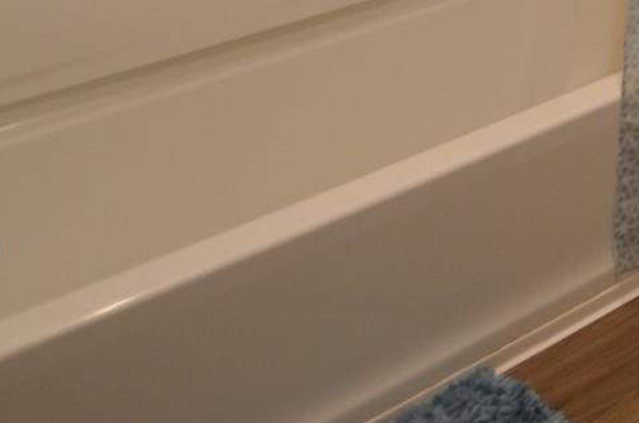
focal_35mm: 65
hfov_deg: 21.9
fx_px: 1151
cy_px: -403
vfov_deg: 16.4
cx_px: 1100
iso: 560
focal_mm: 10
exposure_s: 1/60
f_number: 4
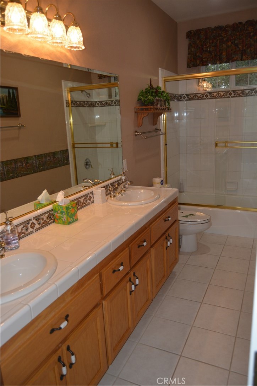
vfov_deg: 67.4
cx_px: 128
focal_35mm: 27
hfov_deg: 47.9
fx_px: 289
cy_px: 193
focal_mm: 18
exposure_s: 1/125
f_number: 3.5
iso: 360
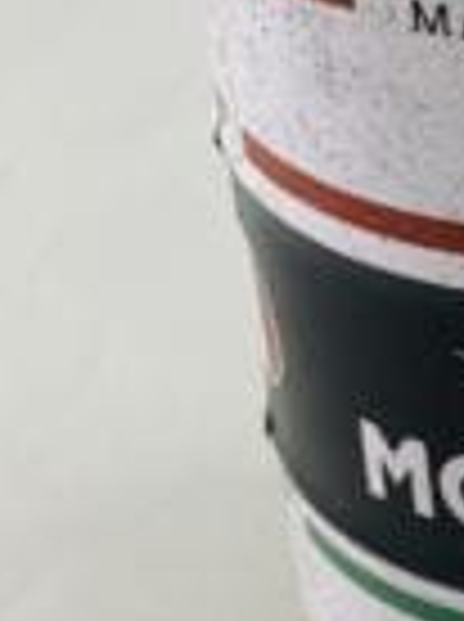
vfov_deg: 15.7
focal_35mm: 126
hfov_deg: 11.1
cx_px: 793
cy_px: 236
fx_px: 2259
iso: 40
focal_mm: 4.25
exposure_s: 1/100
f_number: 1.8
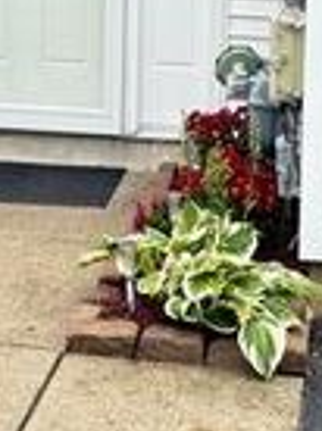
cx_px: 119
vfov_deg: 16.5
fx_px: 1443
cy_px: -48
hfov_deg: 12.7
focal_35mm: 116
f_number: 1.78
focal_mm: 6.76
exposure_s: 1/943
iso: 100
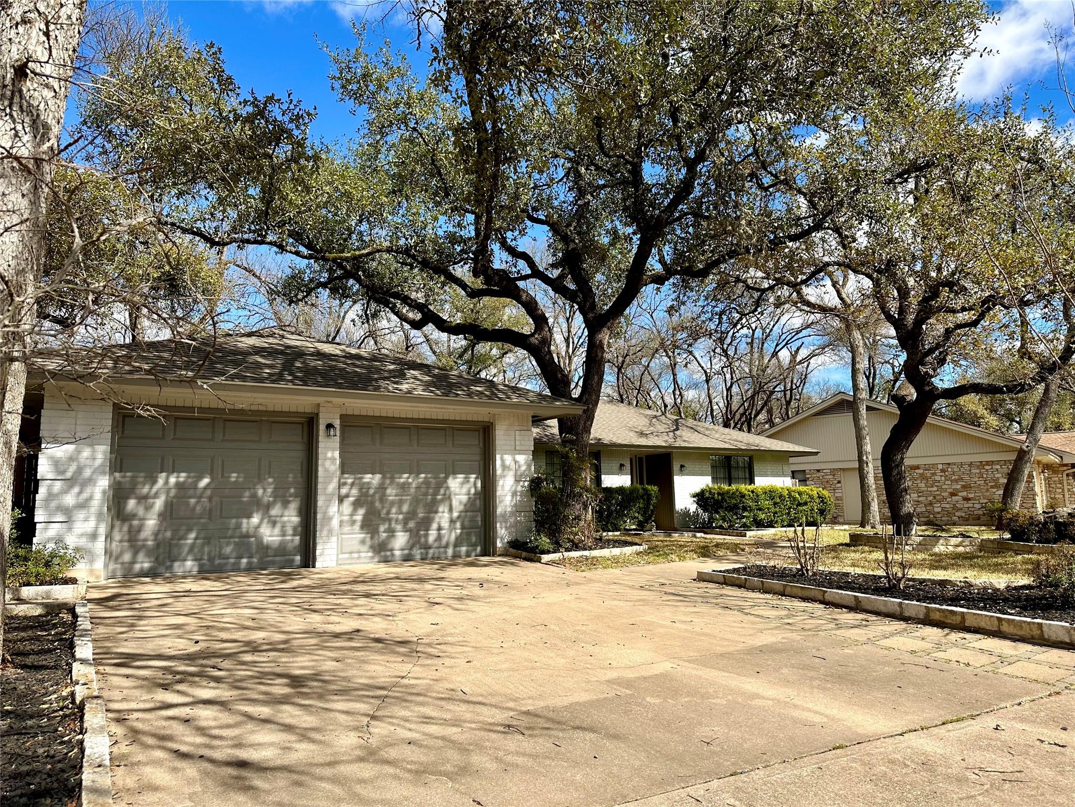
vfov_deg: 56.8
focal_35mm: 24
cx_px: 538
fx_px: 745
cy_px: 404
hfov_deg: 71.6
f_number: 1.78
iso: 80
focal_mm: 6.86
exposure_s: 1/3356
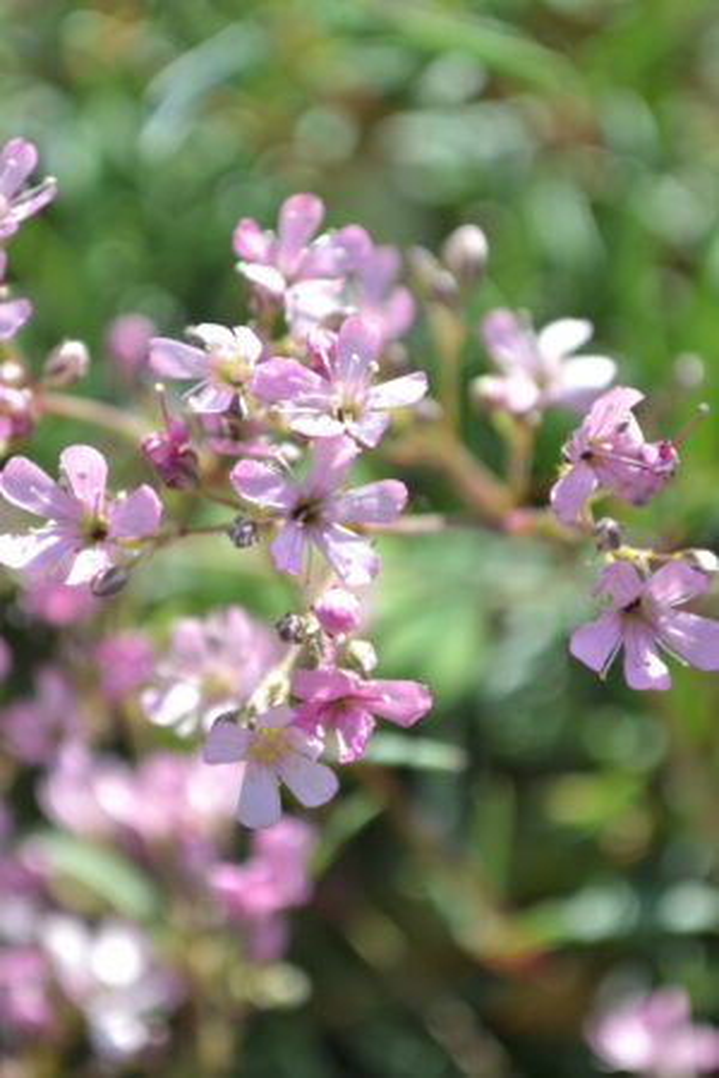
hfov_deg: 18.2
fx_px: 2247
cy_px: 539
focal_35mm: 75
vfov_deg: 27.0
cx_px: 360
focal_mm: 50
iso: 100
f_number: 6.3
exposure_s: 1/200
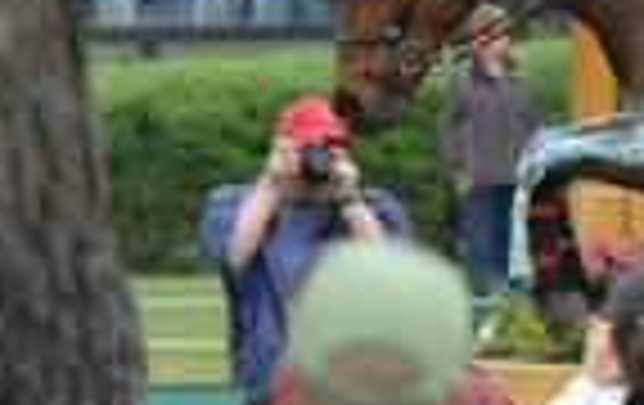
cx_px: 977
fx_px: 26378
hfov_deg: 1.4
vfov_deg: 0.9
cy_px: 169
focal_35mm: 1500
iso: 500
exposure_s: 1/500
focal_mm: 220
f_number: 6.7
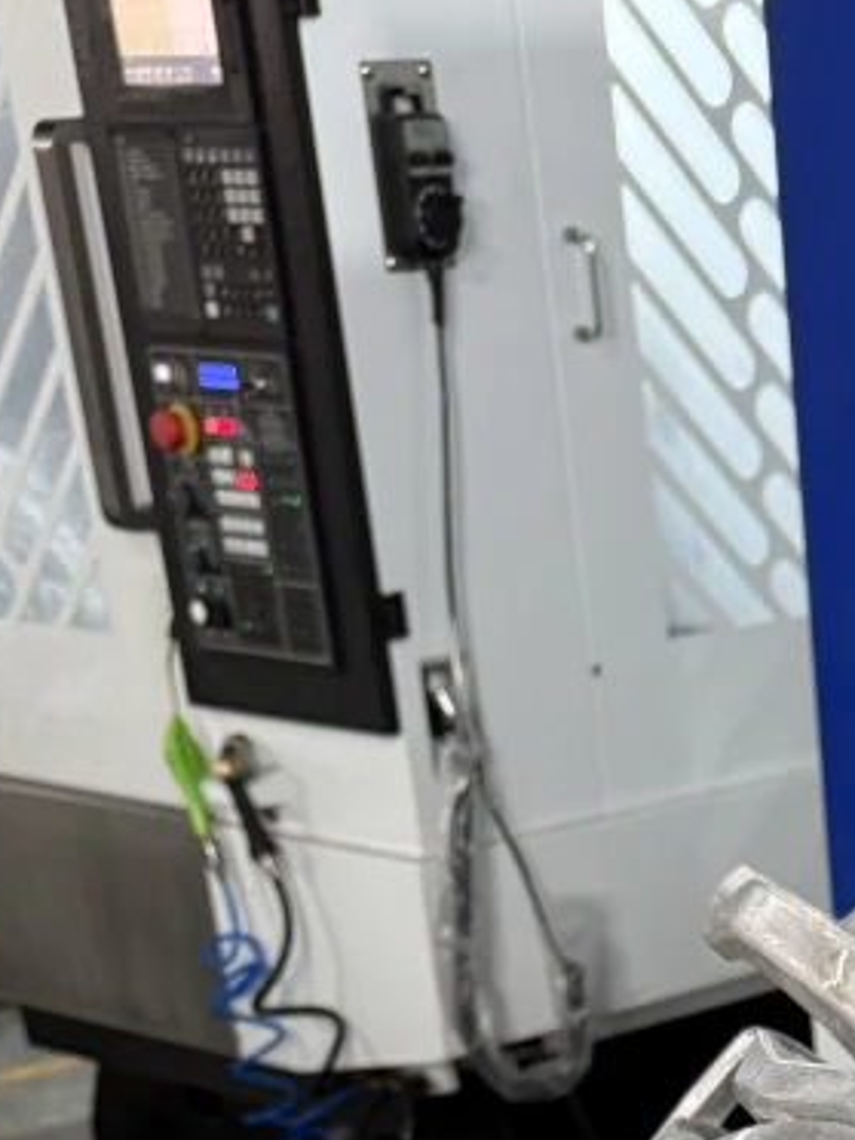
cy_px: 2108
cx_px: 1266
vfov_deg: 17.0
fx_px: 3063
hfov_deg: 14.8
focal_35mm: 93
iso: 200
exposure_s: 1/50
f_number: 1.78
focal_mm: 6.76
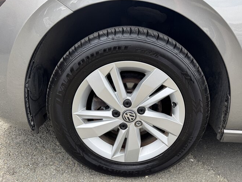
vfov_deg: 48.1
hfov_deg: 61.4
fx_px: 203
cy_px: 105
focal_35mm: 29
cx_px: 138
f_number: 1.78
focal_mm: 6.76
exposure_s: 1/707
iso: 80
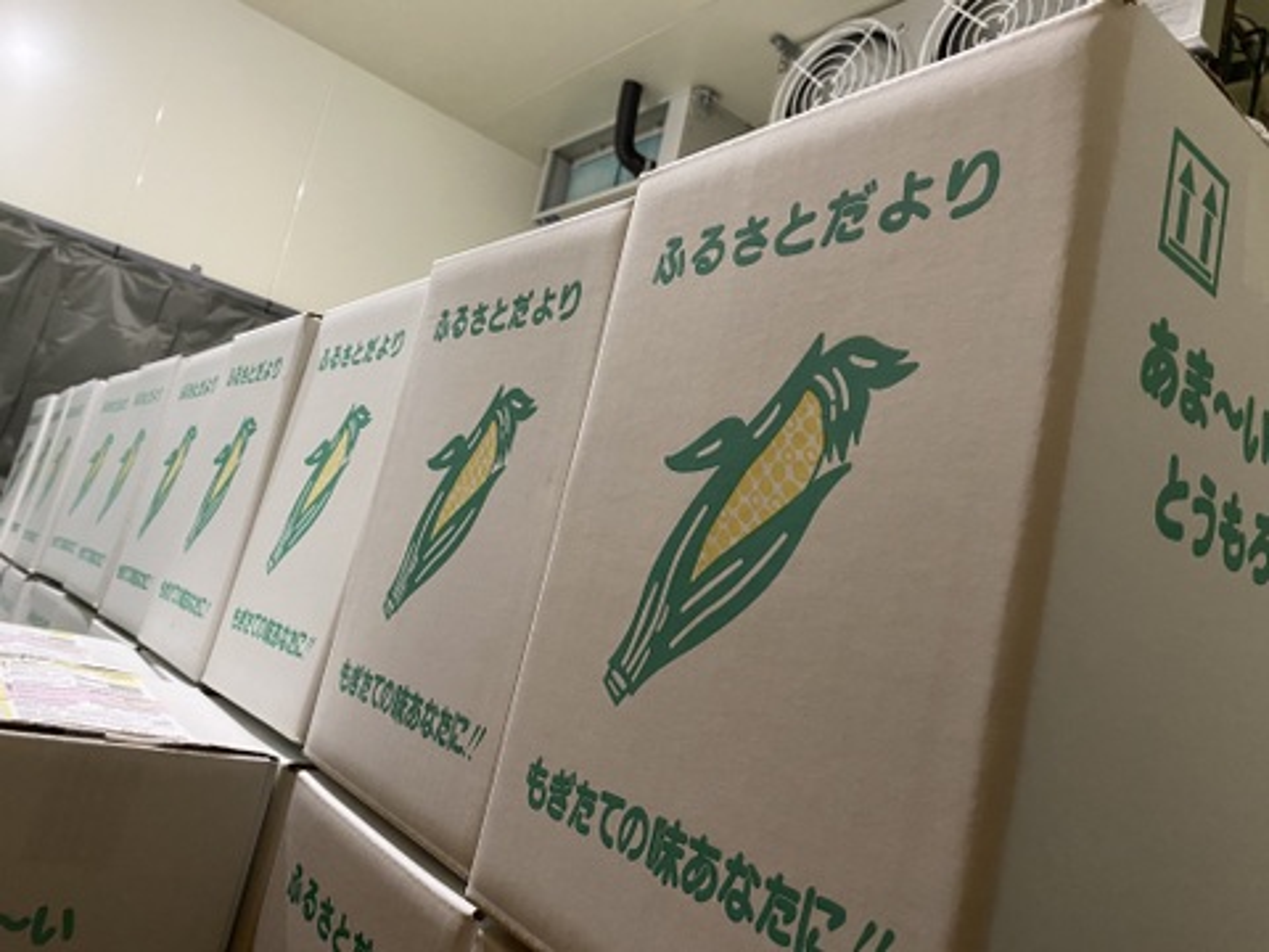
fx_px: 953
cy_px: 476
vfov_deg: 53.1
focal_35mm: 26
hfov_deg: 67.3
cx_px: 634
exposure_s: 1/60
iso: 400
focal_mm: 4.25
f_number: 1.8
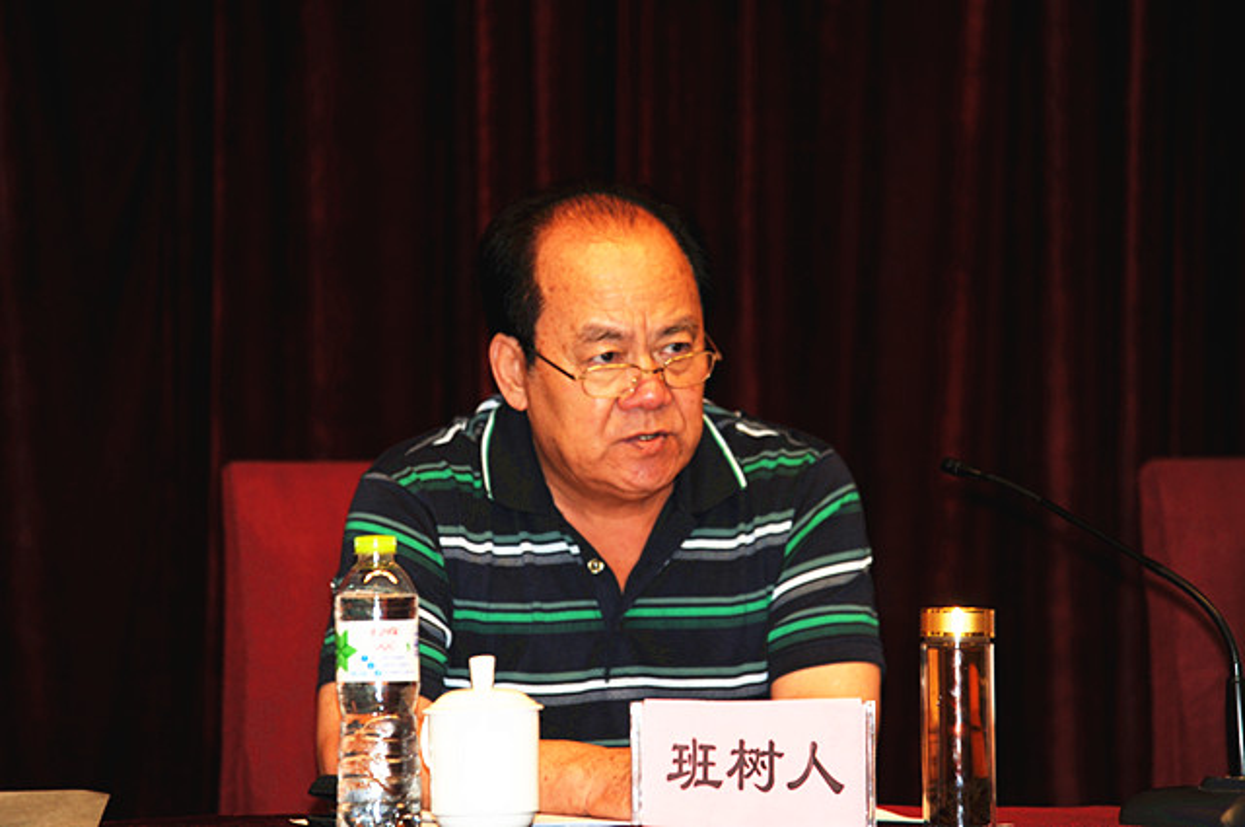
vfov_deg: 6.8
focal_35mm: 200
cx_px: 622
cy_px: 414
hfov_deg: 10.3
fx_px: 6908
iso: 250
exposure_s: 1/60
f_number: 3.5
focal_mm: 200
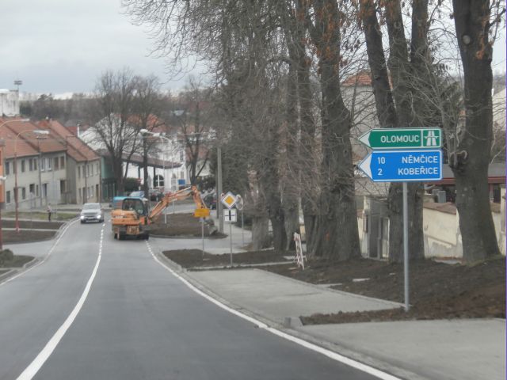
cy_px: 190
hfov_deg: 17.9
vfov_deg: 13.5
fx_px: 1611
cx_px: 254
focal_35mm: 110
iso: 200
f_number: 5.4
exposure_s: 1/50
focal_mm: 19.54
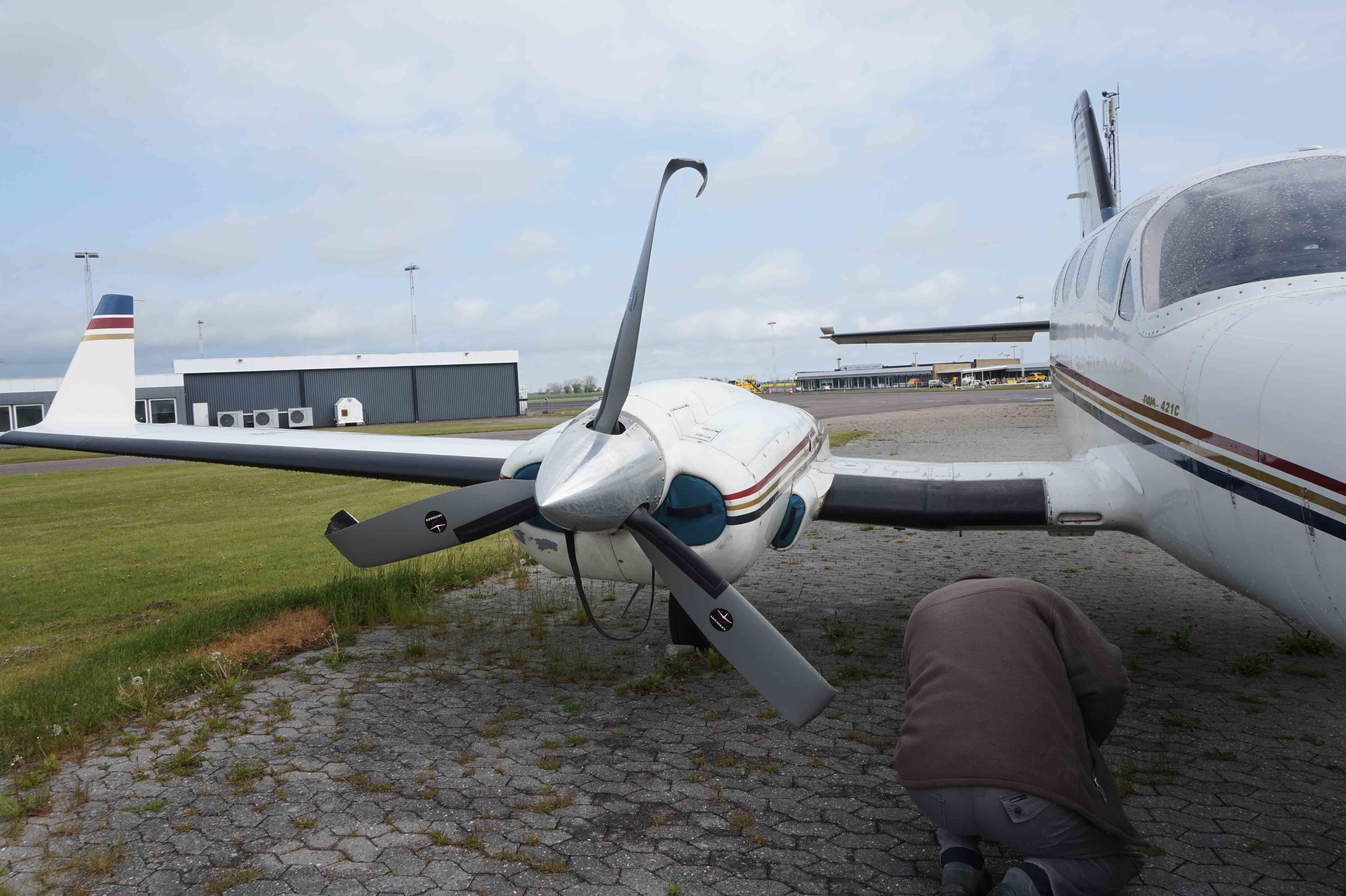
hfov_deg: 67.4
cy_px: 448
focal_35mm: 27
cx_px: 673
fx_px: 1009
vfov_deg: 47.9
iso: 100
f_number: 10
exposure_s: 1/125
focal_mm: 18
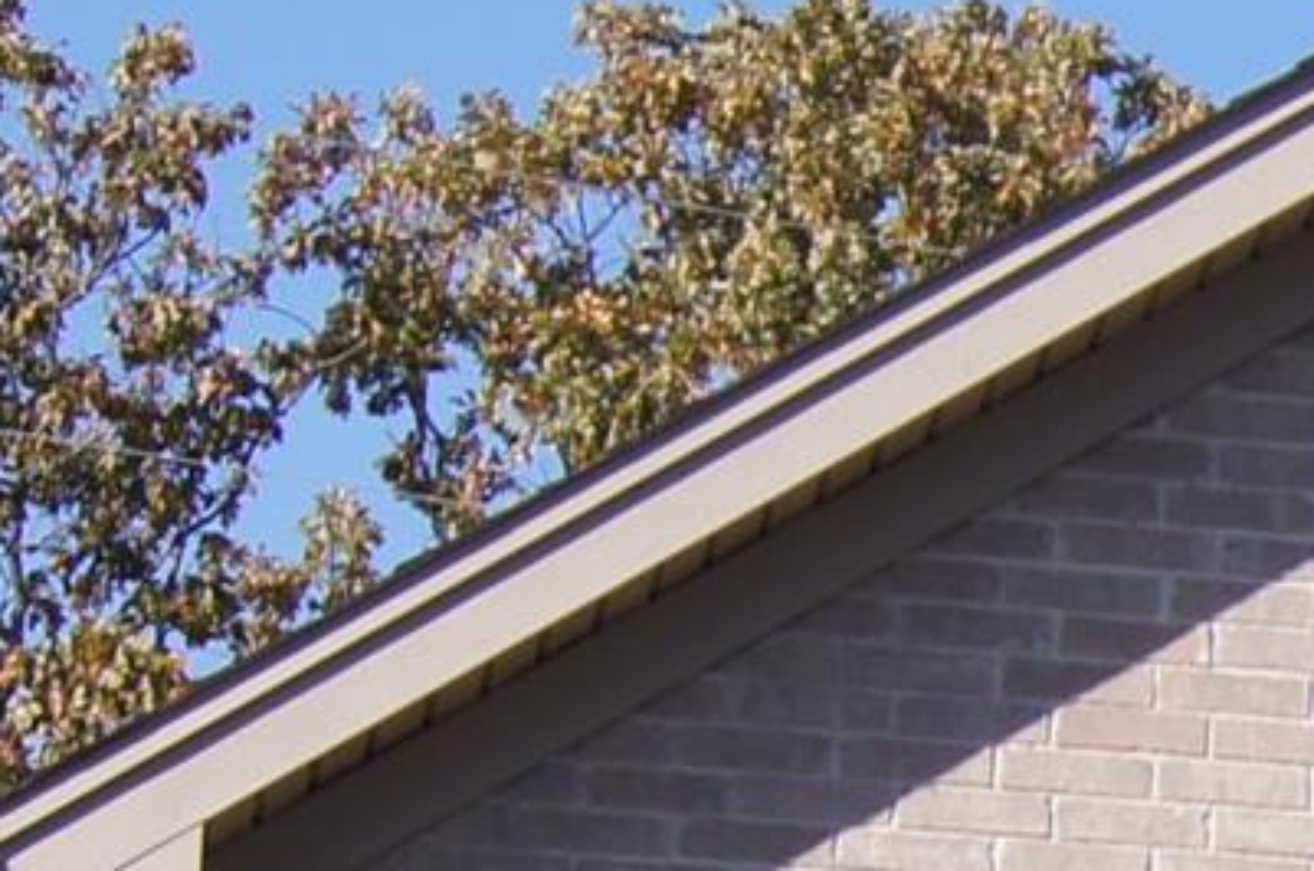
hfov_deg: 6.7
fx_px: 10058
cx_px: 4021
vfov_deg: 4.9
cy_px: 1514
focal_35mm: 276
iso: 100
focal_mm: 24
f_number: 8
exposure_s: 1/250
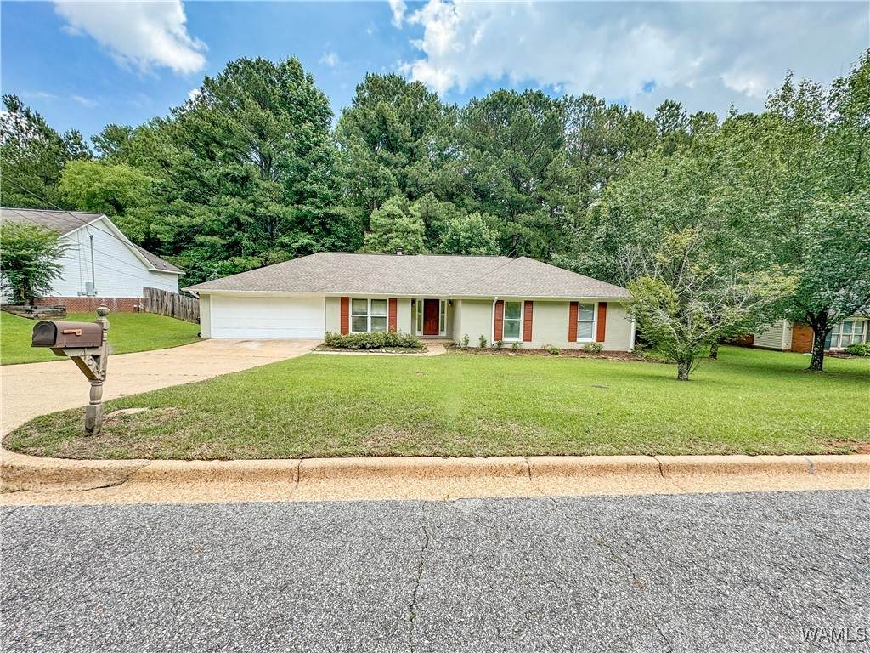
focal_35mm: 14
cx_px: 435
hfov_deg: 102.1
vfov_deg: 85.7
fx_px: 352
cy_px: 326
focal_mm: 2.22
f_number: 2.2
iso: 40
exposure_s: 1/640
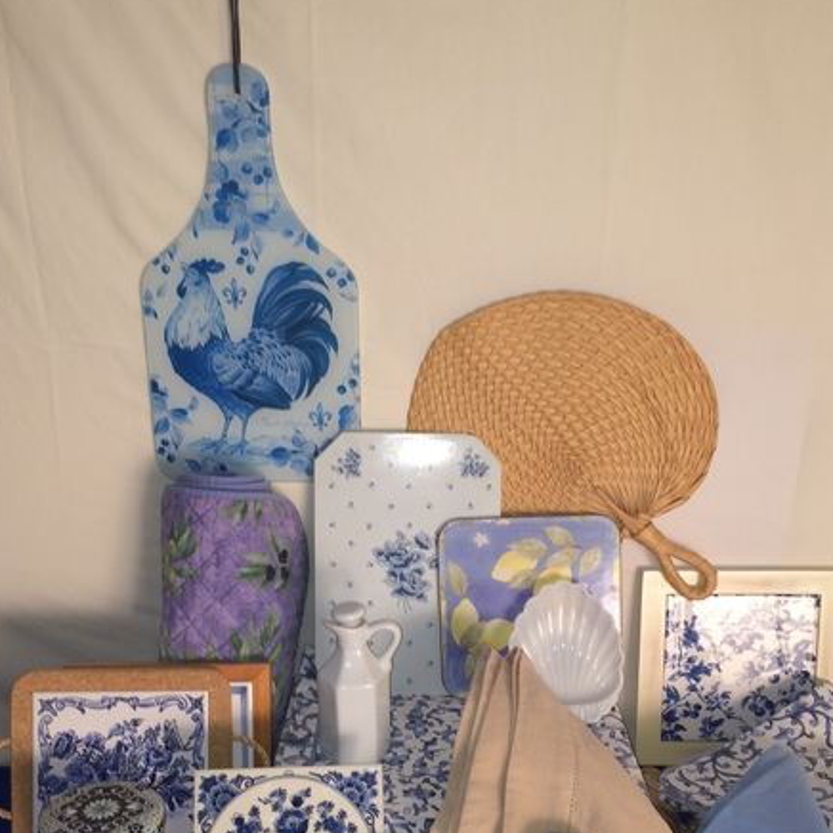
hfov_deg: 40.9
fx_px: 1116
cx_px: 439
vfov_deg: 40.4
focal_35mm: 41
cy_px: 555
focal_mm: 4.12
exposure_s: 1/33
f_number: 2.2
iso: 32
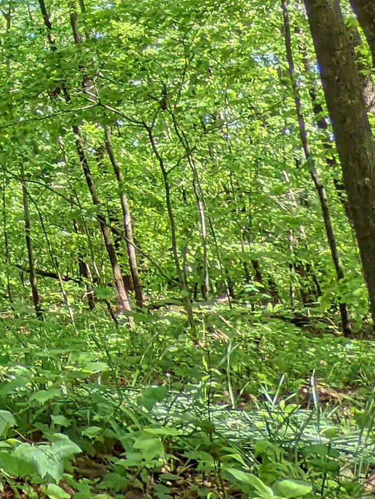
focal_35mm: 75
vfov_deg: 24.1
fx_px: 1083
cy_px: -63
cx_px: -446
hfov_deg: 14.8
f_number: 2.2
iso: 49
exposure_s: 1/225
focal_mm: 2.35
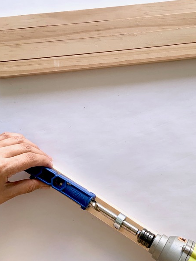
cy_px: 93
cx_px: 109
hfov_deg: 32.2
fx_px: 340
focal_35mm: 45
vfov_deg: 41.7
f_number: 1.8
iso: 25
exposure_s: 1/230
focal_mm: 4.25
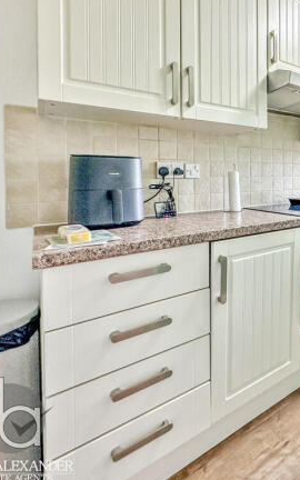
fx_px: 262
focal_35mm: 20
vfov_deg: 85.1
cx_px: 275
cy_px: 239
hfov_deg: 51.9
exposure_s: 1/99
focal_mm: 2.22
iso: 200
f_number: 2.2
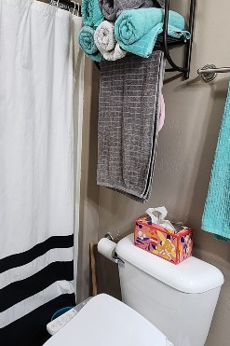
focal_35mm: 28
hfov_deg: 46.2
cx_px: 98
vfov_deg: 65.2
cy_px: 147
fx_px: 269
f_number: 2.2
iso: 320
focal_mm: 2.2
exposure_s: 1/60
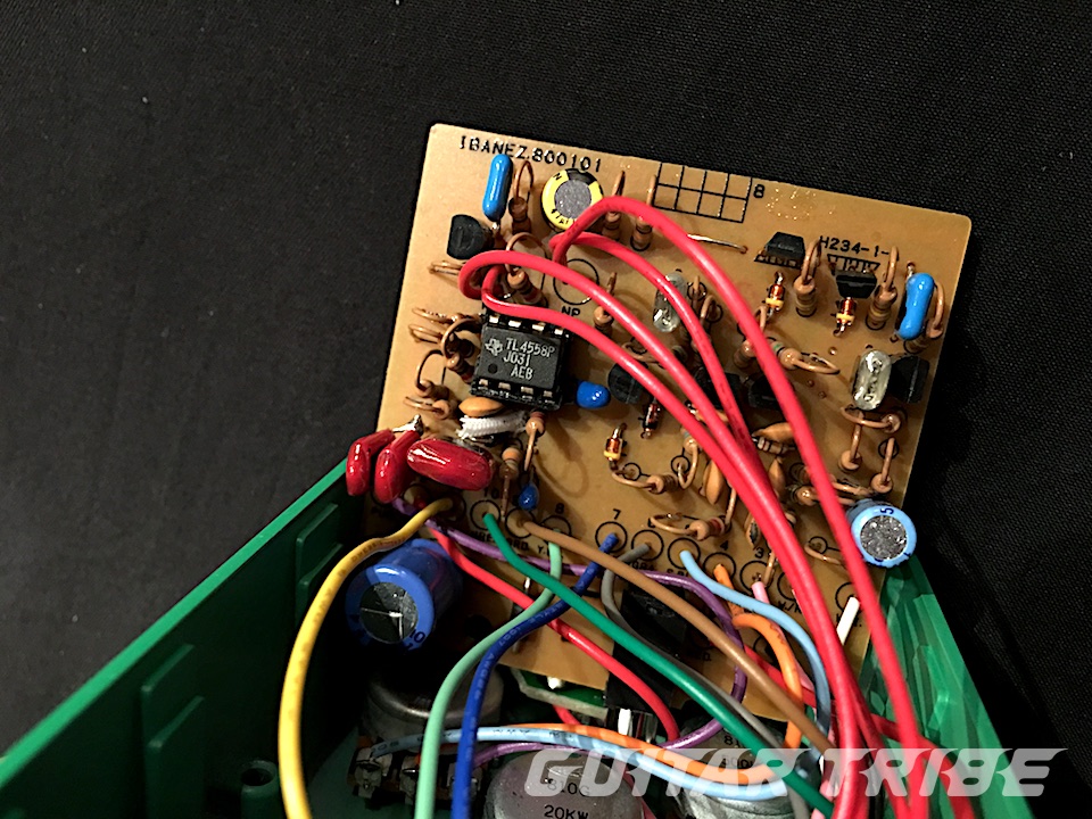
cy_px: 410
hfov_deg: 61.7
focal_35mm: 29
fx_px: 915
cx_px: 546
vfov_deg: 48.2
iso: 125
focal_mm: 4.15
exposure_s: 1/4
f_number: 2.2
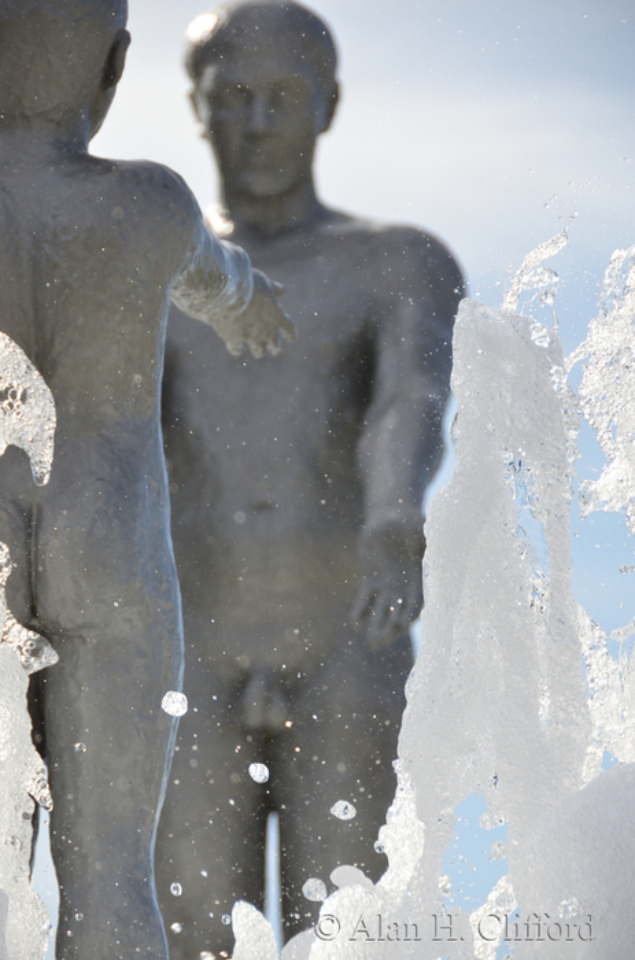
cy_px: 480
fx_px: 5187
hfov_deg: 7.0
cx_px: 318
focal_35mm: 195
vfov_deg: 10.6
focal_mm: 130
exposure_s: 1/2500
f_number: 5.6
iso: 500
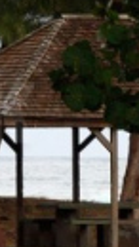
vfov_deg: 3.2
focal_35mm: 674
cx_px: 491
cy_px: 171
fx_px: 4422
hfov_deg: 1.8
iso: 640
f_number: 9
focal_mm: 70
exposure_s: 1/100
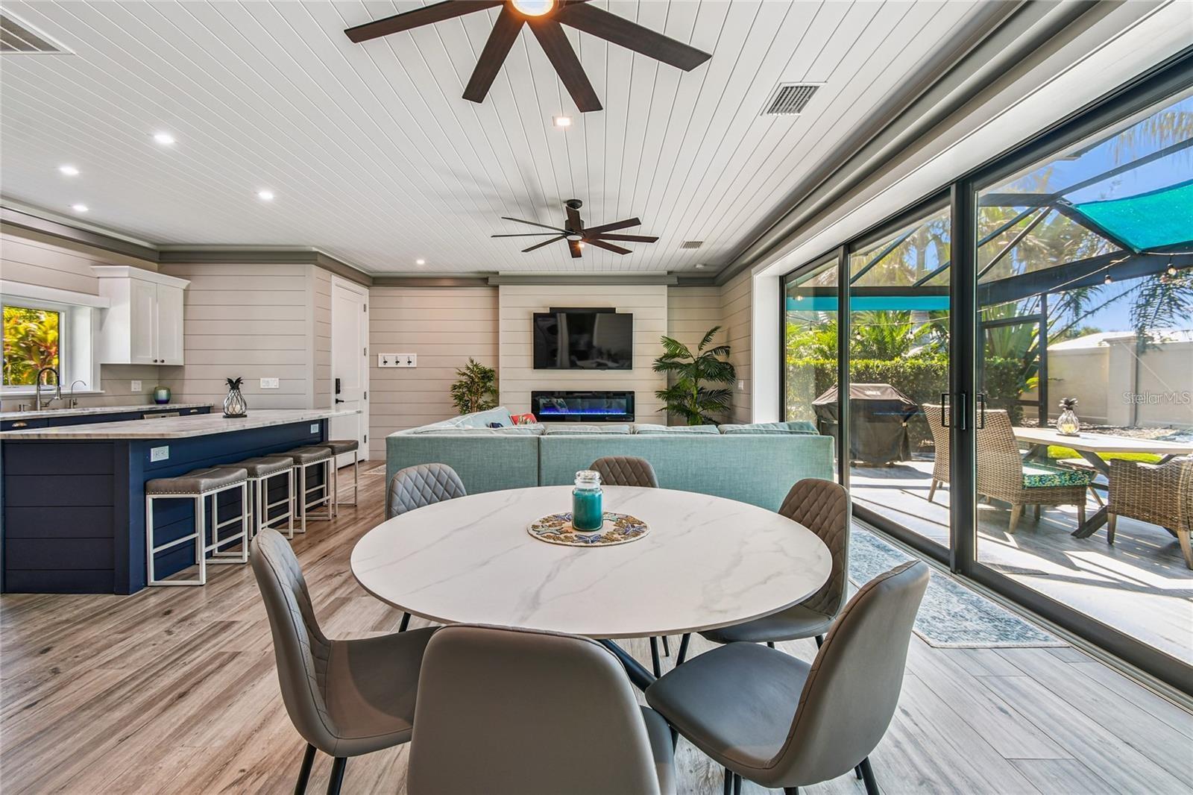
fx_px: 497
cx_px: 596
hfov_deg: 100.4
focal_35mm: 15
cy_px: 398
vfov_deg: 77.3
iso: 100
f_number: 7.1
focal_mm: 10
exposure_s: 1/6
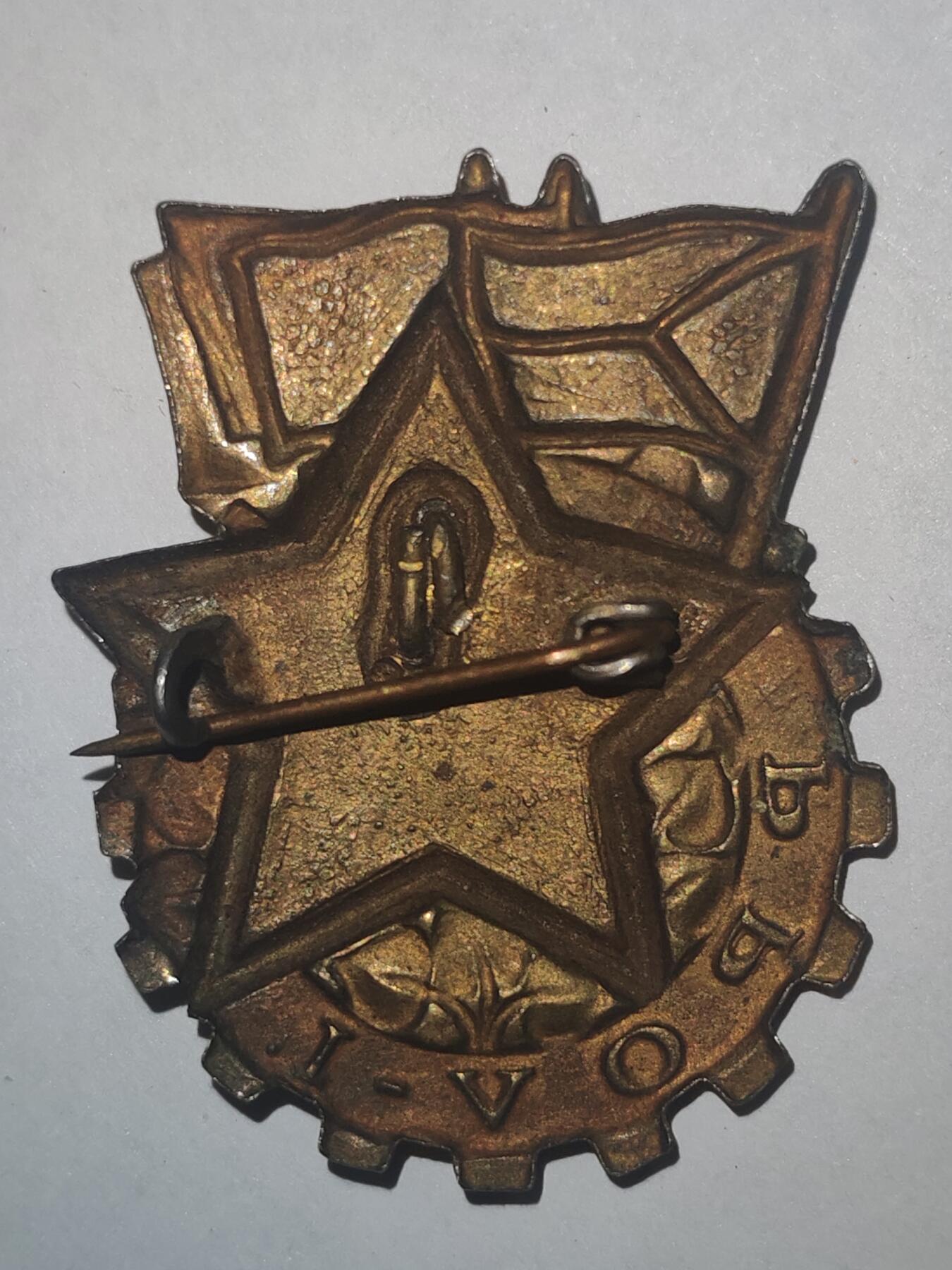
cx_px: 476
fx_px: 2493
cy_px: 635
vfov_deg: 28.6
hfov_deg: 21.6
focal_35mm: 68
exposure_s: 1/100
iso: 80
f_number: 1.95
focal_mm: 5.52
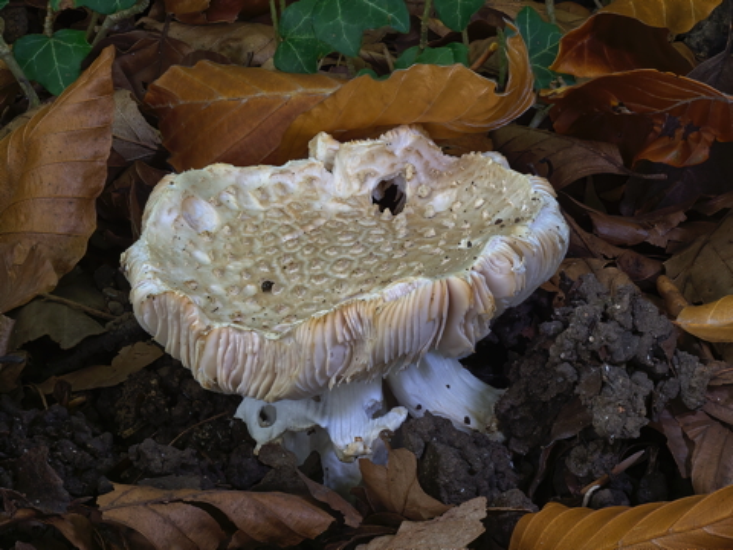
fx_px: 2541
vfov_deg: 12.3
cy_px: 275
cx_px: 366
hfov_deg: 16.4
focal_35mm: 120
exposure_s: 1/40
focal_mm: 60
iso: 200
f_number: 5.6
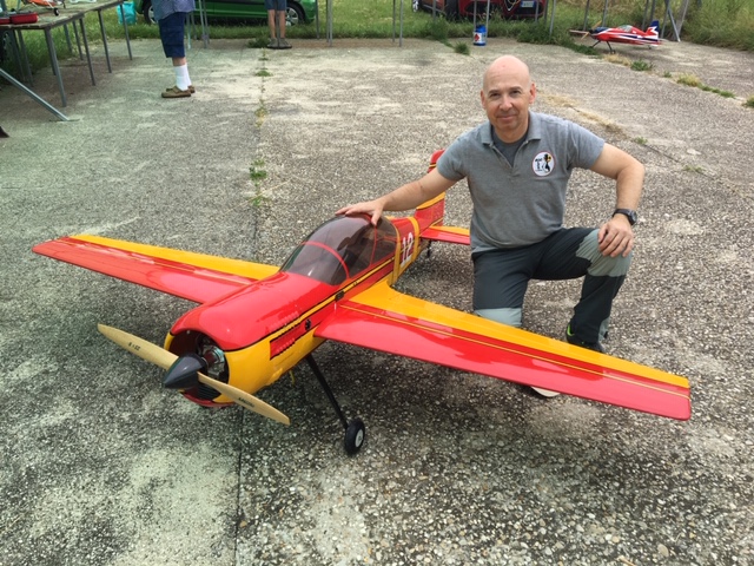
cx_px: 377
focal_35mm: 29
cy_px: 283
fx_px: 632
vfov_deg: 48.2
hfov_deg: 61.7
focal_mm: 4.15
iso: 25
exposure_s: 1/793
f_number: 2.2
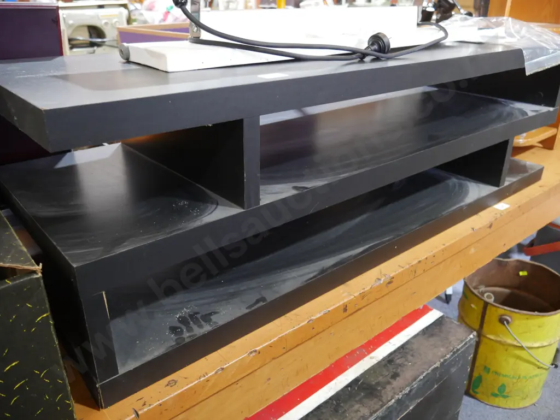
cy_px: 210
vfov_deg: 49.8
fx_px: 453
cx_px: 280
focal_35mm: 28
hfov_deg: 63.4
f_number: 3.5
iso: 1250
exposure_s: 1/60
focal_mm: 14
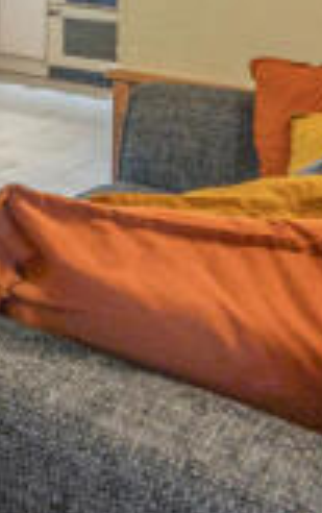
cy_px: -84
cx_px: -535
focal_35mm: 57
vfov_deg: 30.8
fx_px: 798
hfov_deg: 13.2
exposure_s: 1/13
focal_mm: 14
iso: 160
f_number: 7.1
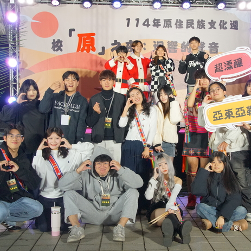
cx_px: 156
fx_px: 443
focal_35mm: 54
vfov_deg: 31.6
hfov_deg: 31.5
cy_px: 126
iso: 2000
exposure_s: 1/125
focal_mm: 28
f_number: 5.6
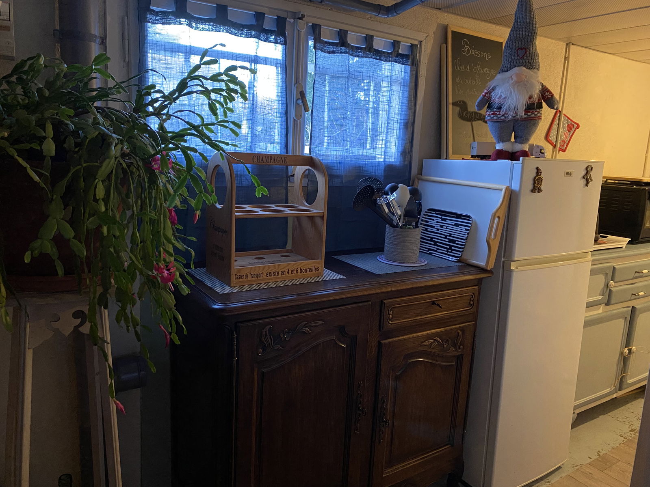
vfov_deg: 53.1
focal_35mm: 26
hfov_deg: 67.3
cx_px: 325
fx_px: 488
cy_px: 244
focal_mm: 4.25
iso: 500
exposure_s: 1/25
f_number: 1.8
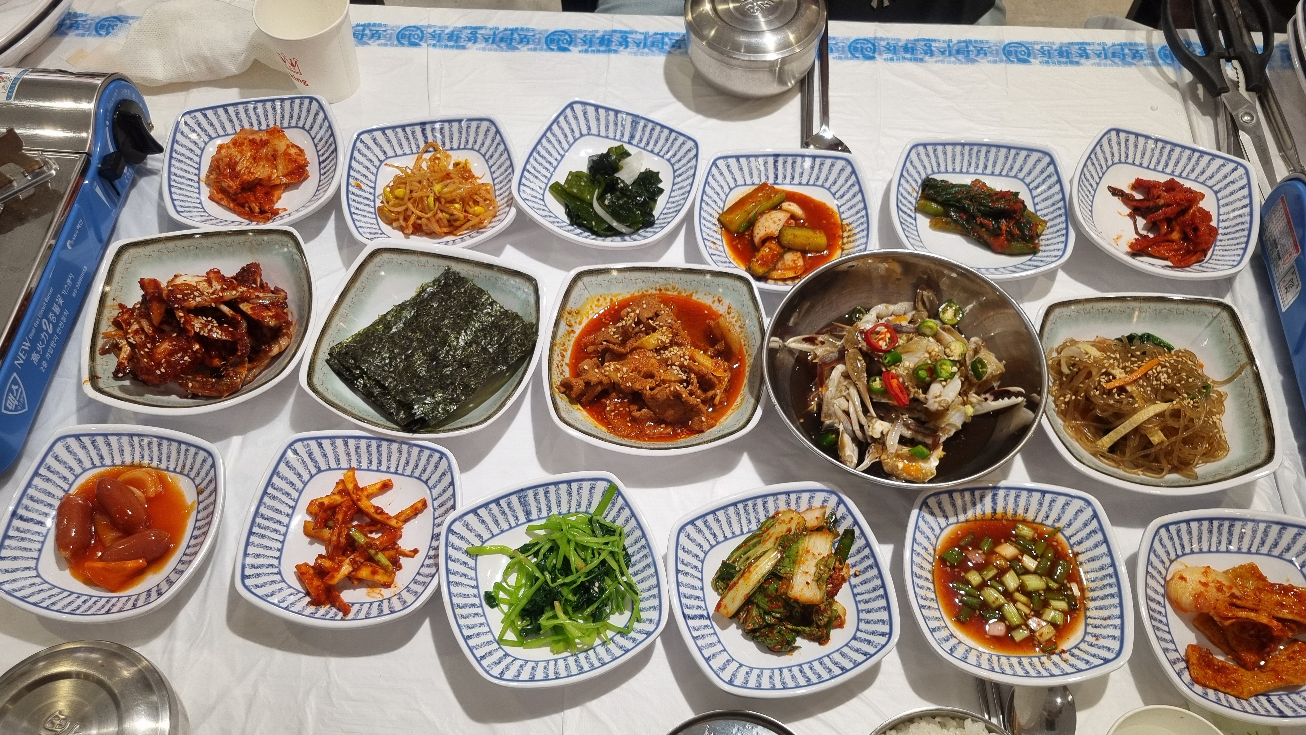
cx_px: 659
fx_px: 1004
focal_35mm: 29
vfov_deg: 39.9
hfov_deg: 66.1
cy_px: 464
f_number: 1.8
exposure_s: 1/120
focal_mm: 5.4
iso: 80
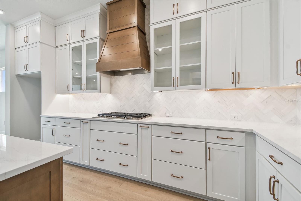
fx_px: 125
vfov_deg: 77.3
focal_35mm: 15
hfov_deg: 100.4
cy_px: 100
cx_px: 150
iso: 100
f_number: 7.1
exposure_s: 1/40
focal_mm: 10
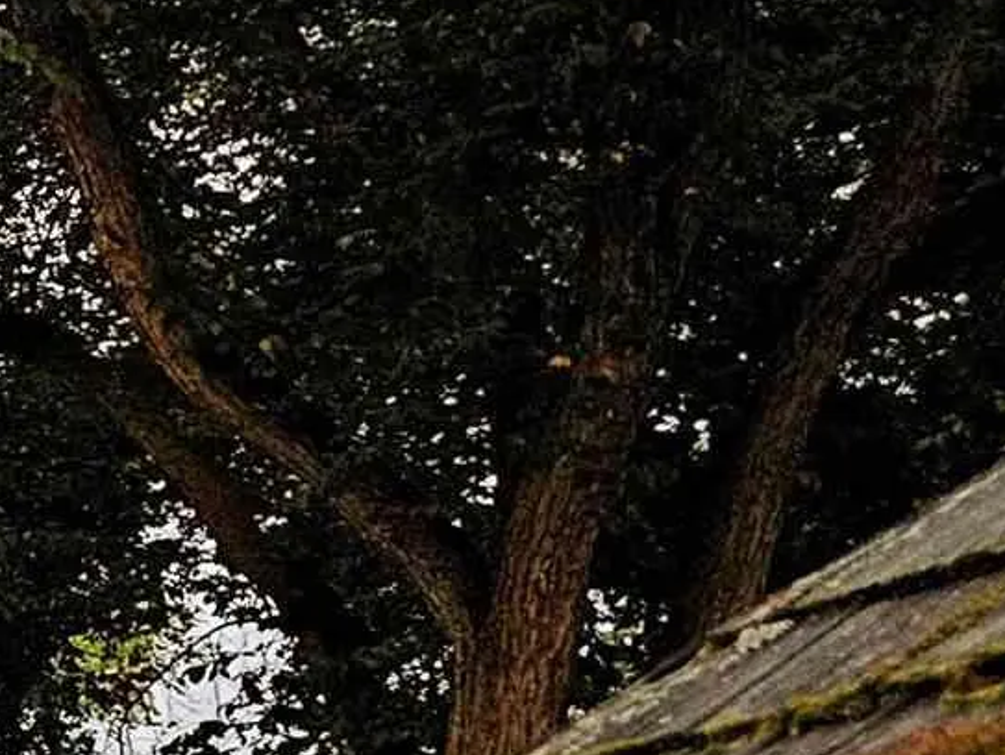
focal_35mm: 130
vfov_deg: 11.1
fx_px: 3777
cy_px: 1001
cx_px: -1607
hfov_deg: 11.6
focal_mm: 6.3
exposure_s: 1/120
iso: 640
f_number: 1.7
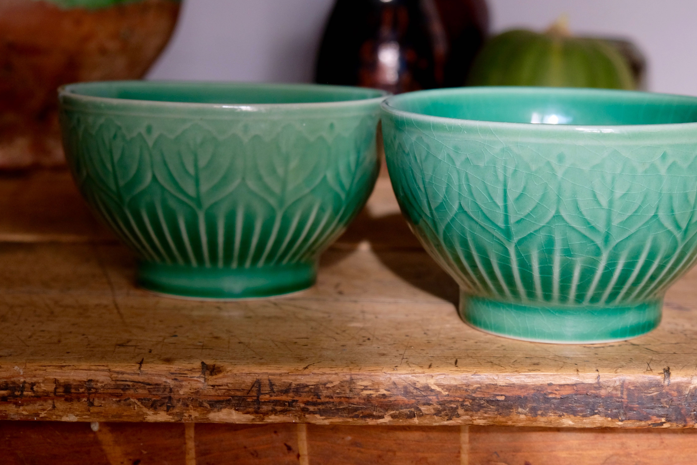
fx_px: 1336
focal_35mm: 69
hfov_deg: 29.2
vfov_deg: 19.7
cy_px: 192
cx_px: 417
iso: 800
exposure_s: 1/60
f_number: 4
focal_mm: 34.3
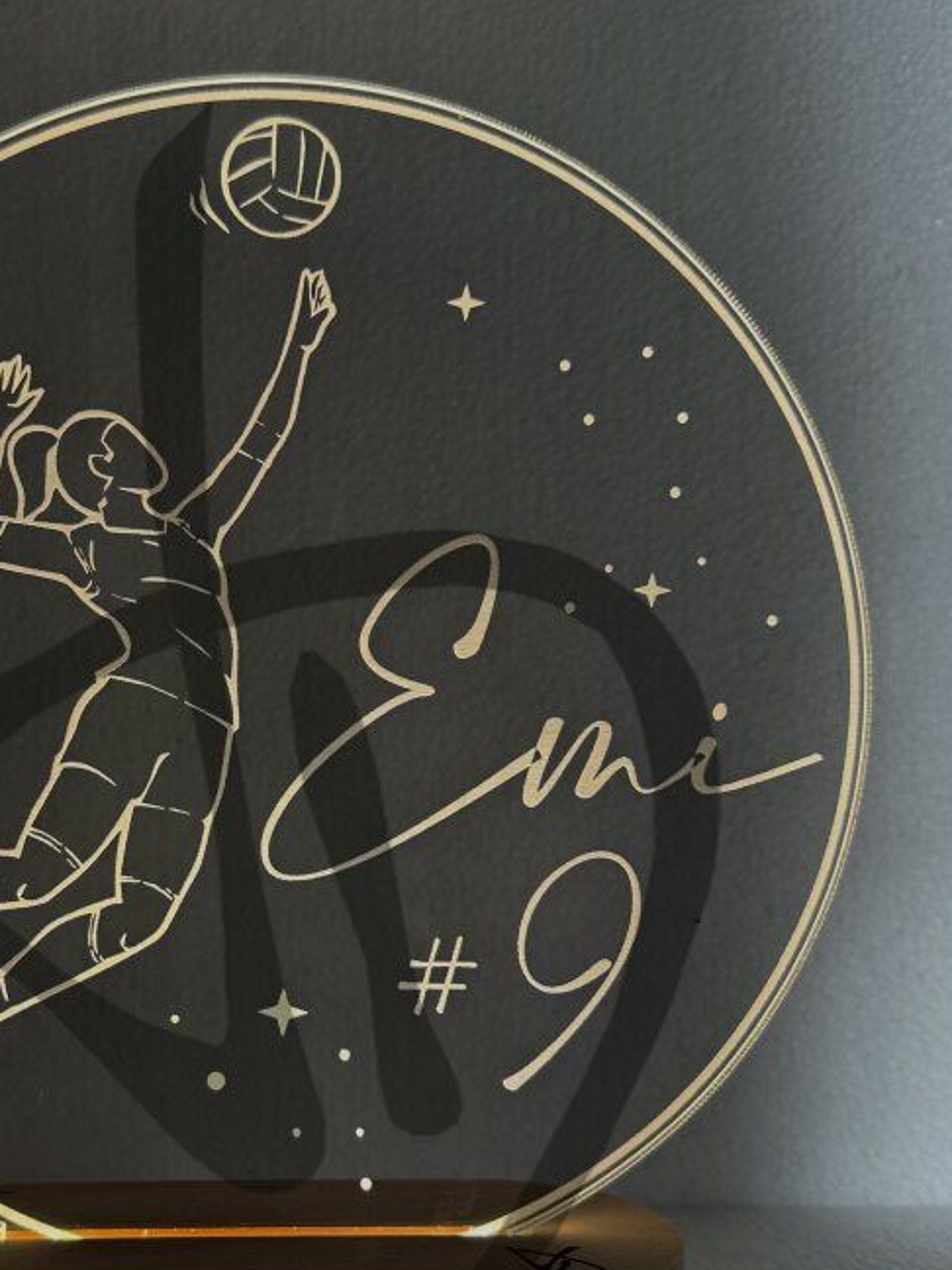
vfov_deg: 46.5
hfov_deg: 35.2
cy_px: 758
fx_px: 1467
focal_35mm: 40
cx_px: 249
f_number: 1.78
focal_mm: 6.86
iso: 64
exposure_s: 1/162
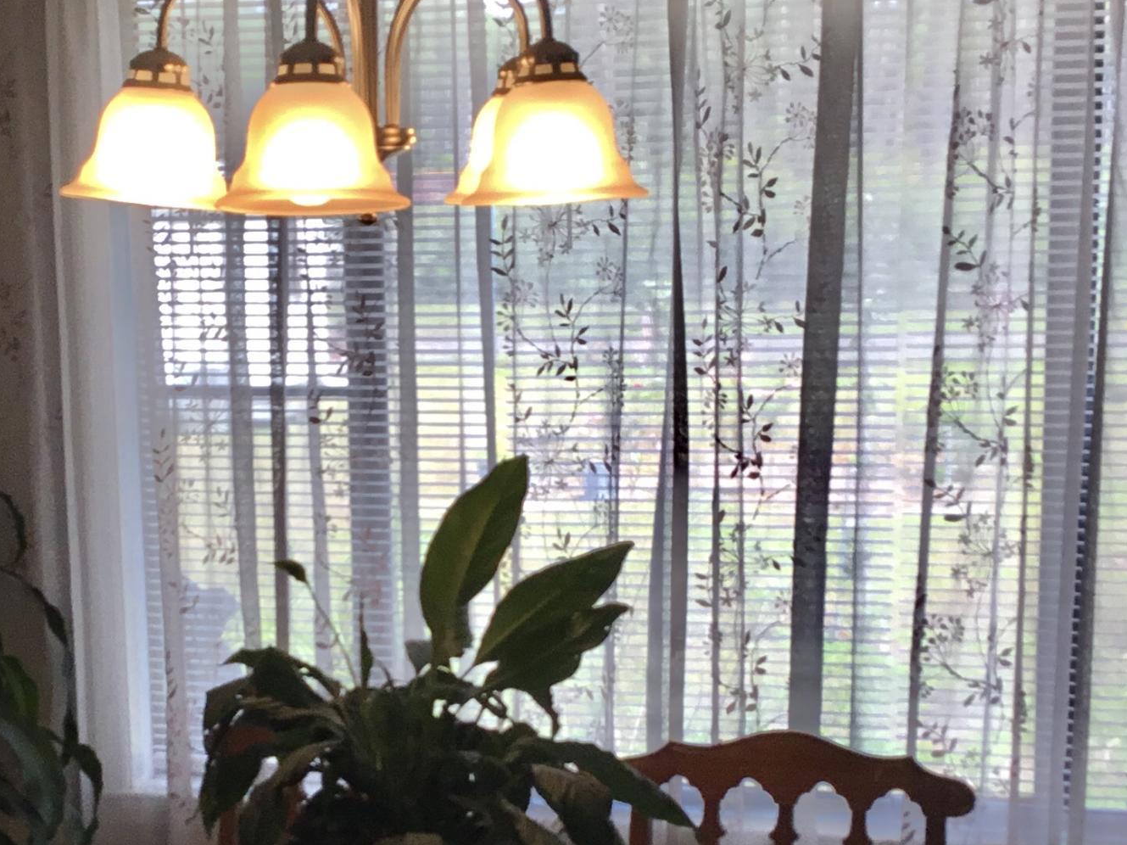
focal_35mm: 70
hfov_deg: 27.7
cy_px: 599
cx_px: 399
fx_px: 2278
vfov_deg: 20.9
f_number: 2.4
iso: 40
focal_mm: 3.3
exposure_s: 1/120
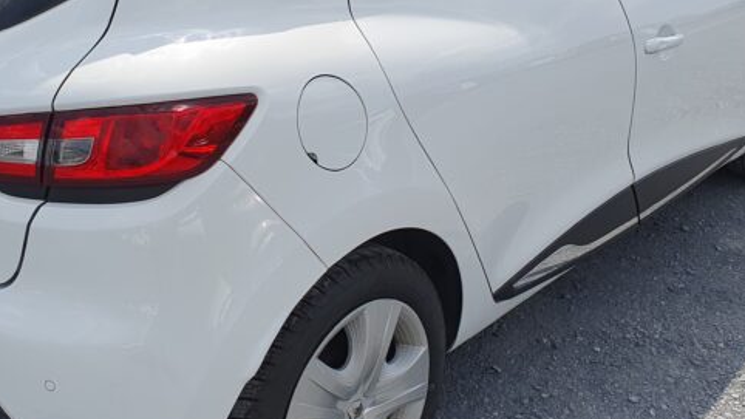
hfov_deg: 43.4
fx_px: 928
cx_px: 283
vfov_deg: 25.4
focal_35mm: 47
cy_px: 164
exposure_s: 1/2048
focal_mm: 4.32
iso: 50
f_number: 2.4
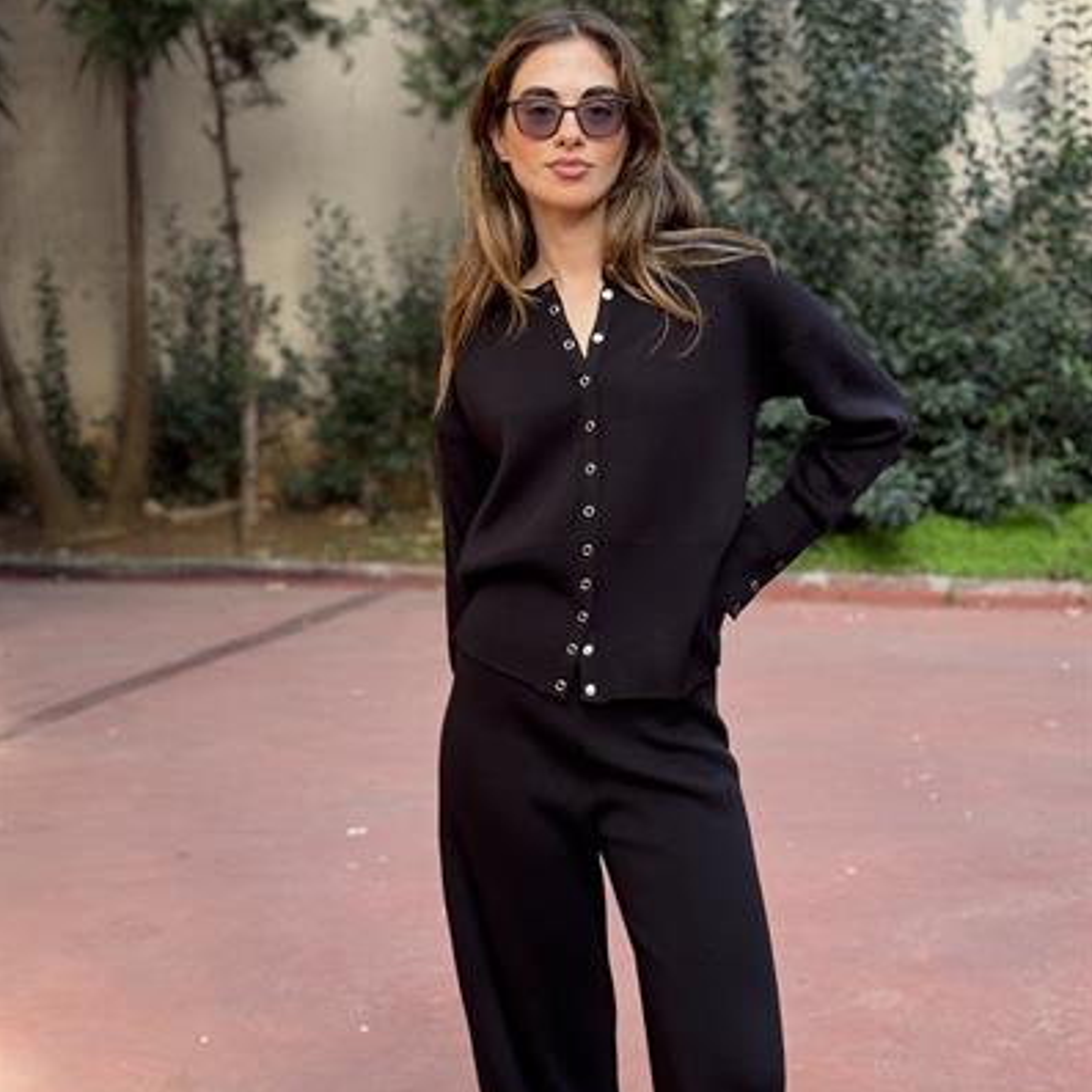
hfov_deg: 30.0
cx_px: 545
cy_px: 532
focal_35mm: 57
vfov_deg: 30.0
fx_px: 2034
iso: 64
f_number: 1.78
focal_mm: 6.76
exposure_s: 1/514
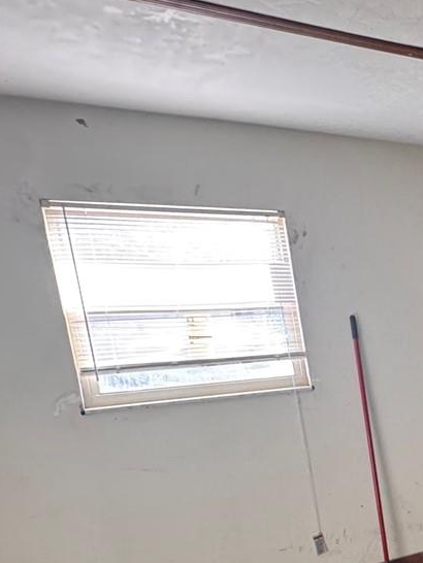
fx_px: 667
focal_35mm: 41
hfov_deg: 23.1
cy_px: 415
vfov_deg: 44.4
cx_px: 722
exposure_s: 1/97
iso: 320
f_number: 2.2
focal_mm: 2.22
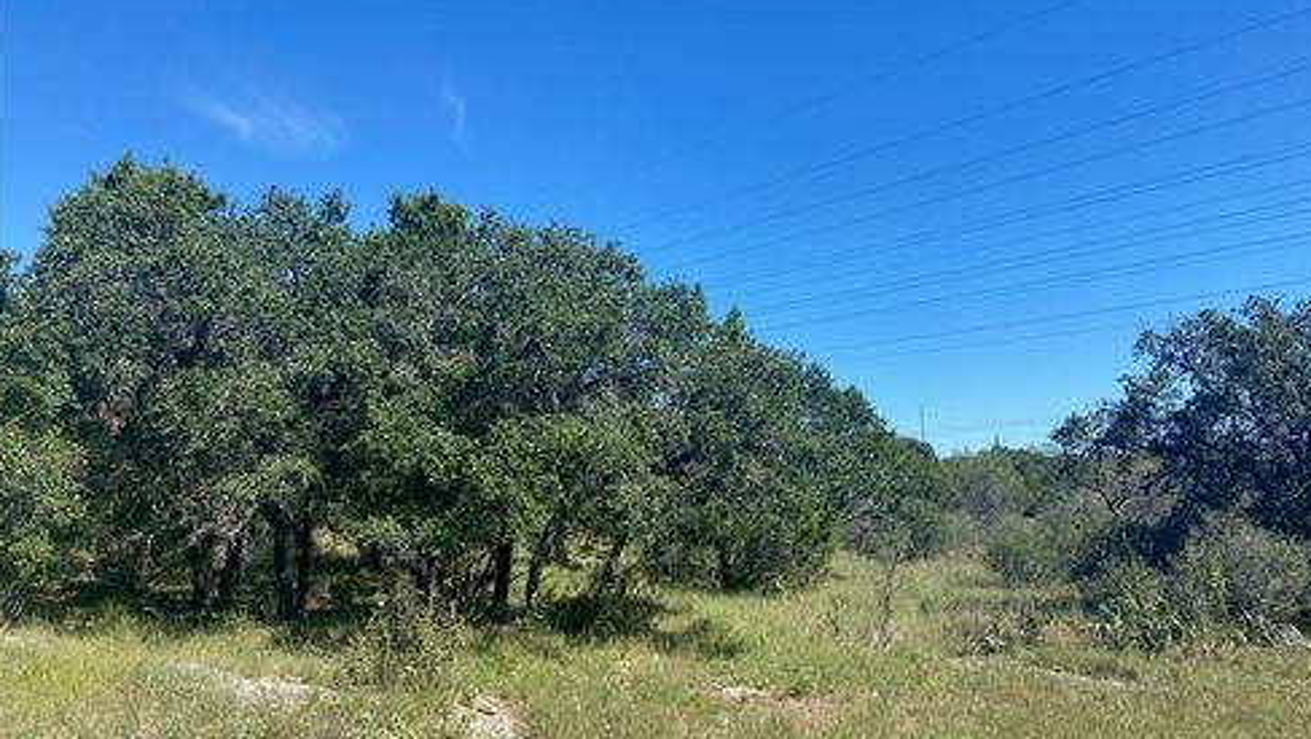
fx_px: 1009
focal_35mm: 29
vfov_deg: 40.2
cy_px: 407
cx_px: 666
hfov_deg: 66.0
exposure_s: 1/1754
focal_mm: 4.25
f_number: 1.8
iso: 32
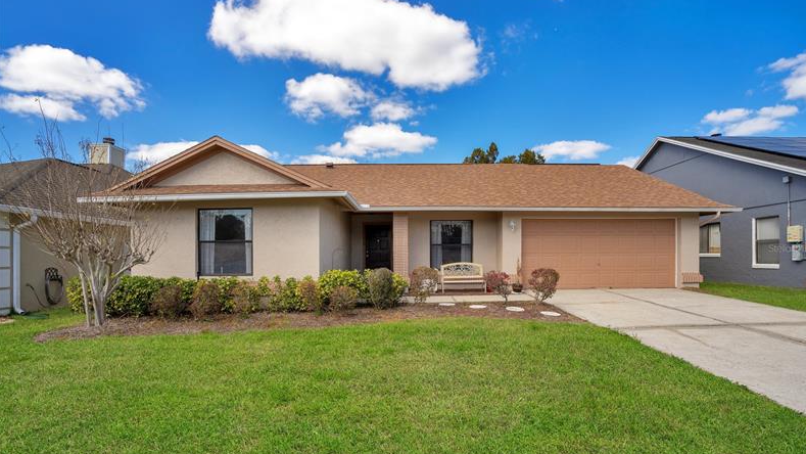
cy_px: 248
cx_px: 406
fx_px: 363
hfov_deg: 95.9
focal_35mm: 17
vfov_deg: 63.8
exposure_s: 1/100
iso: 100
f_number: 10
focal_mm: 16
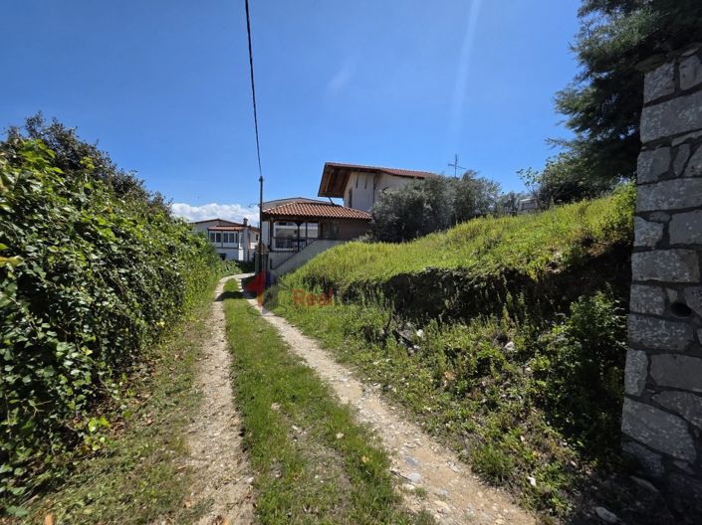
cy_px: 262
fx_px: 264
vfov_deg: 89.9
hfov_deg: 106.2
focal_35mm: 13
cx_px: 351
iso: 40
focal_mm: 2.2
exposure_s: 1/2558
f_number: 1.9
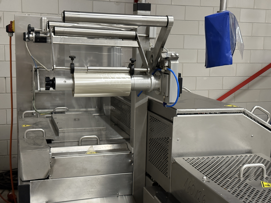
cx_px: 136
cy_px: 102
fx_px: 376
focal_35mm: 48
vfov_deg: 30.3
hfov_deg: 39.7
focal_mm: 6.86
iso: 250
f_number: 1.78
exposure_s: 1/33
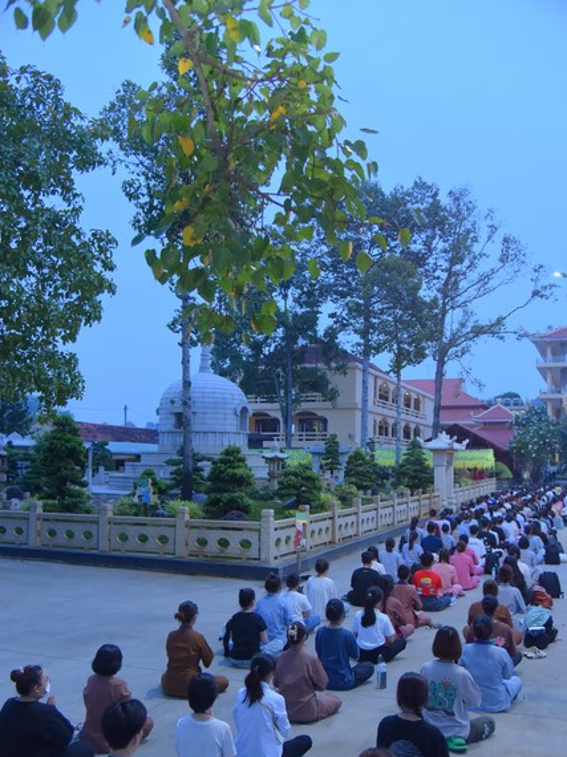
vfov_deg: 53.8
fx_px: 743
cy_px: 426
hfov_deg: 41.8
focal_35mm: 34
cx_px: 285
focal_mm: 31
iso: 1600
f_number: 4.5
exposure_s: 1/100
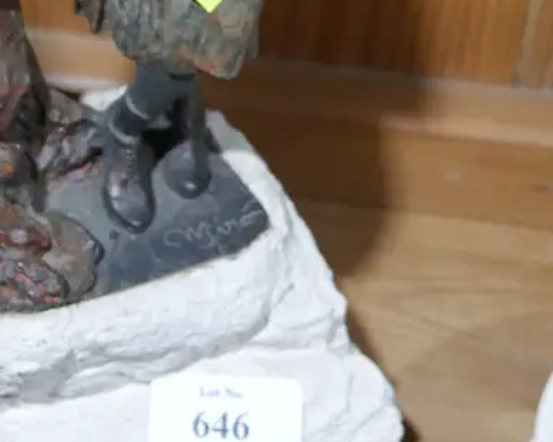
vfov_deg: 14.0
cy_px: -21
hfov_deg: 17.6
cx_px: 76
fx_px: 1767
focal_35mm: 108
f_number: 4.6
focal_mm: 21
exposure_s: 1/60
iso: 800
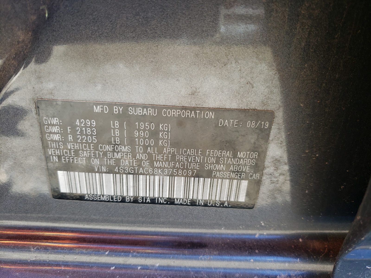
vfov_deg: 53.1
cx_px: 186
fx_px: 279
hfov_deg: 67.3
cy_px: 139
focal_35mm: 26
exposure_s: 1/156
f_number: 1.5
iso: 50
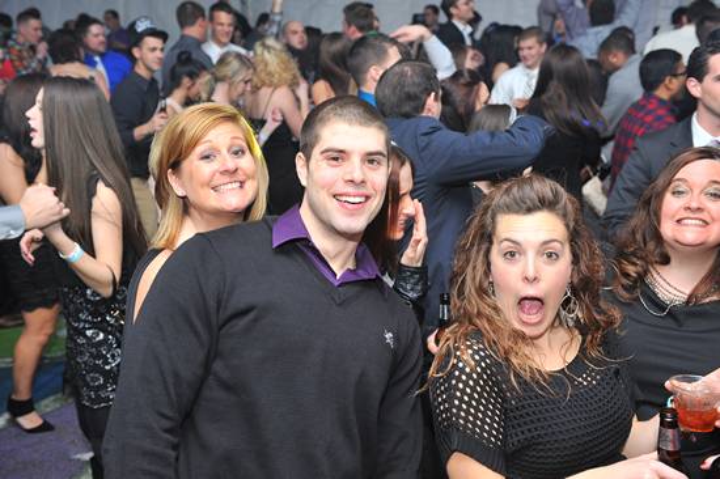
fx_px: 879
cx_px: 360
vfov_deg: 30.5
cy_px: 240
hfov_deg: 44.5
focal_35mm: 44
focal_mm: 44
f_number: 5
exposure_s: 1/100
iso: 1250
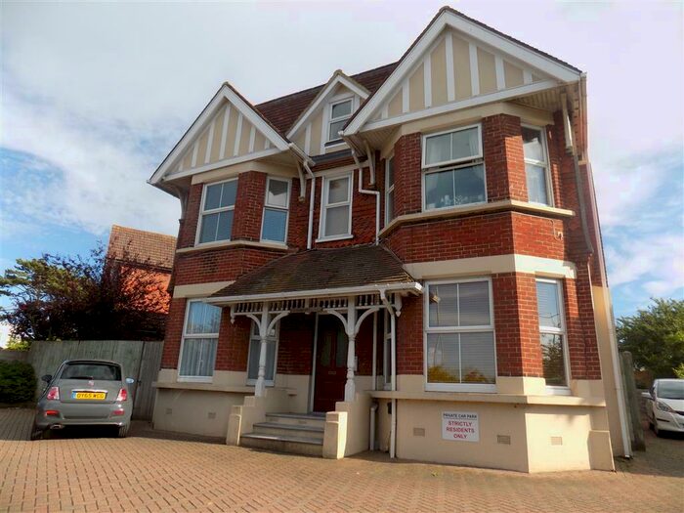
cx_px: 342
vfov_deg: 58.9
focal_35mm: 23
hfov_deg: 73.9
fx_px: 454
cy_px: 256
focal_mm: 4
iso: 80
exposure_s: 1/800
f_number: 3.1
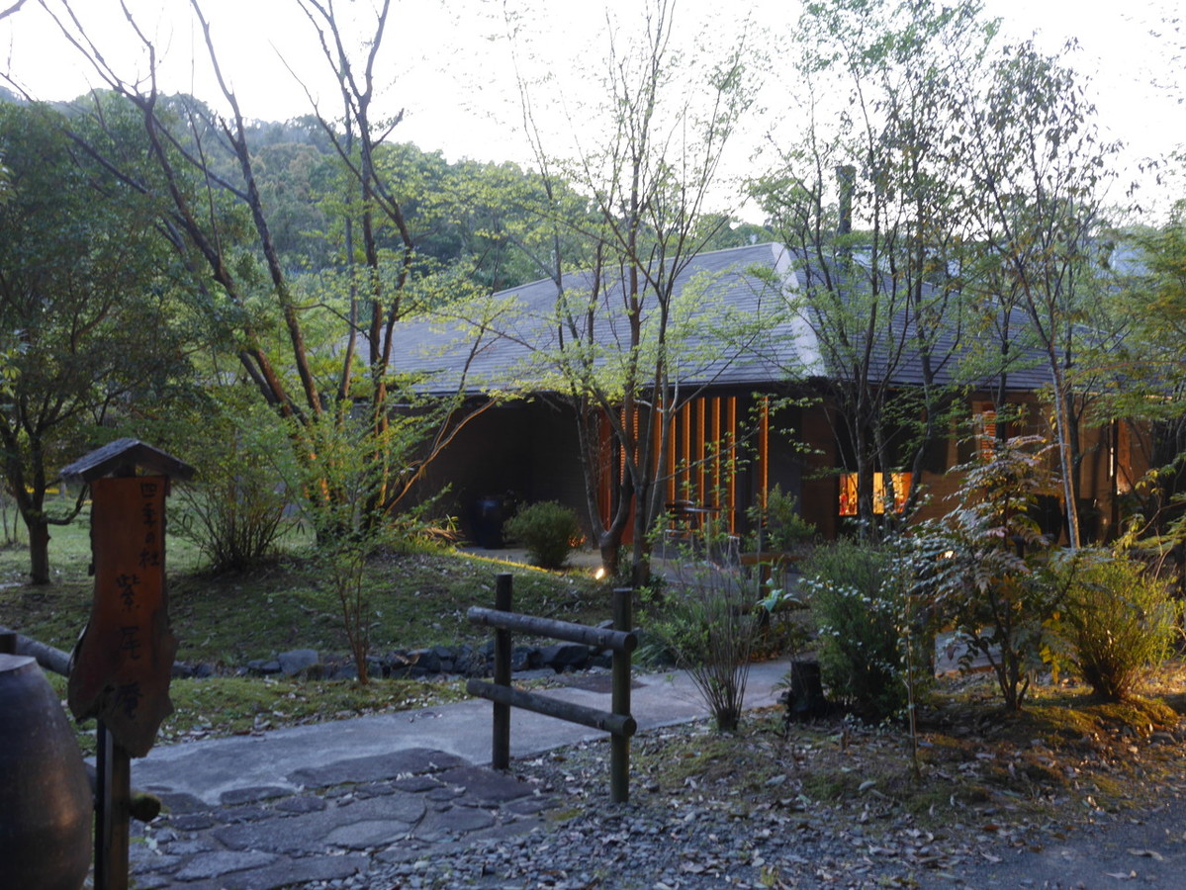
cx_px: 593
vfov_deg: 36.0
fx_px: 1371
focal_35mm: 40
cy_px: 445
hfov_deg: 46.8
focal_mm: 20
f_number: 3.2
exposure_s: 1/2
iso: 200
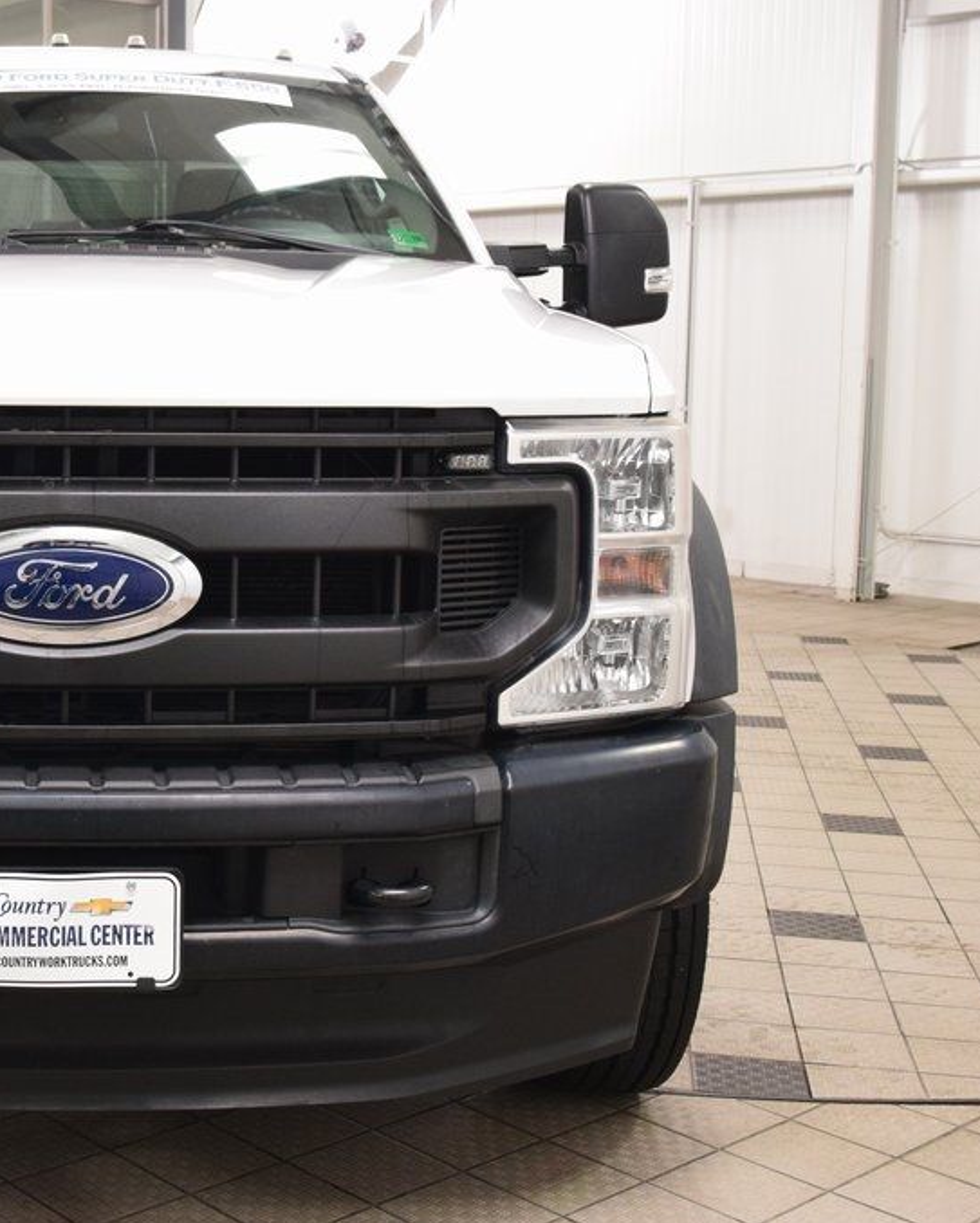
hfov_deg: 28.4
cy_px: 614
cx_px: 69
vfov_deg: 36.6
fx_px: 1848
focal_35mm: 51
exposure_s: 1/60
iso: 1600
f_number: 8
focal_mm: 24
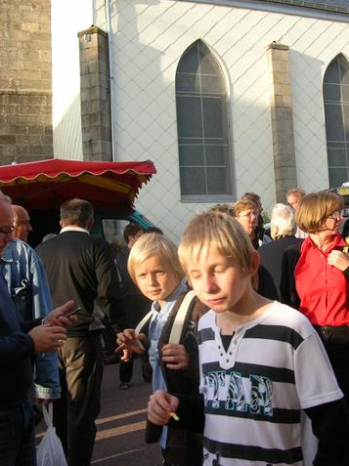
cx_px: 210
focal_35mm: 47
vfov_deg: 40.5
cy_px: 233
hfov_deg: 30.8
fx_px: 633
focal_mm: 5.8
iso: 50
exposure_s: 1/196
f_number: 2.8
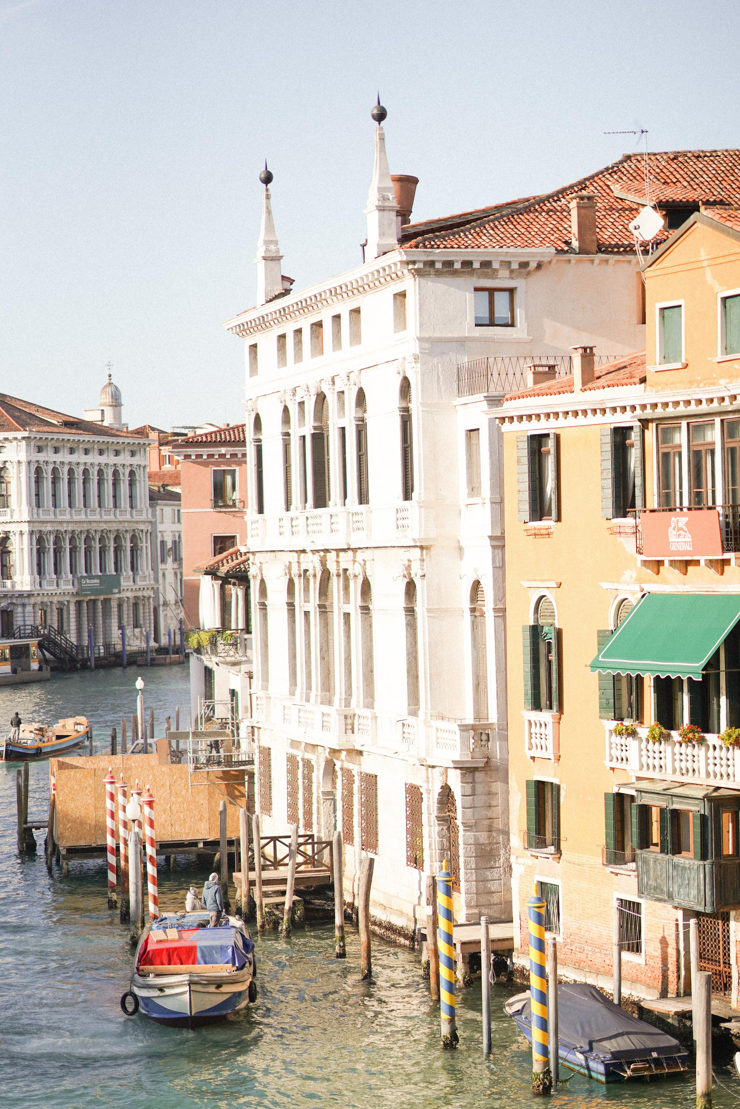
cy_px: 554
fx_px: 2621
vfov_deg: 23.9
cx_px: 370
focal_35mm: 85
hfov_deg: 16.1
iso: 100
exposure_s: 1/8000
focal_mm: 85
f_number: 1.4
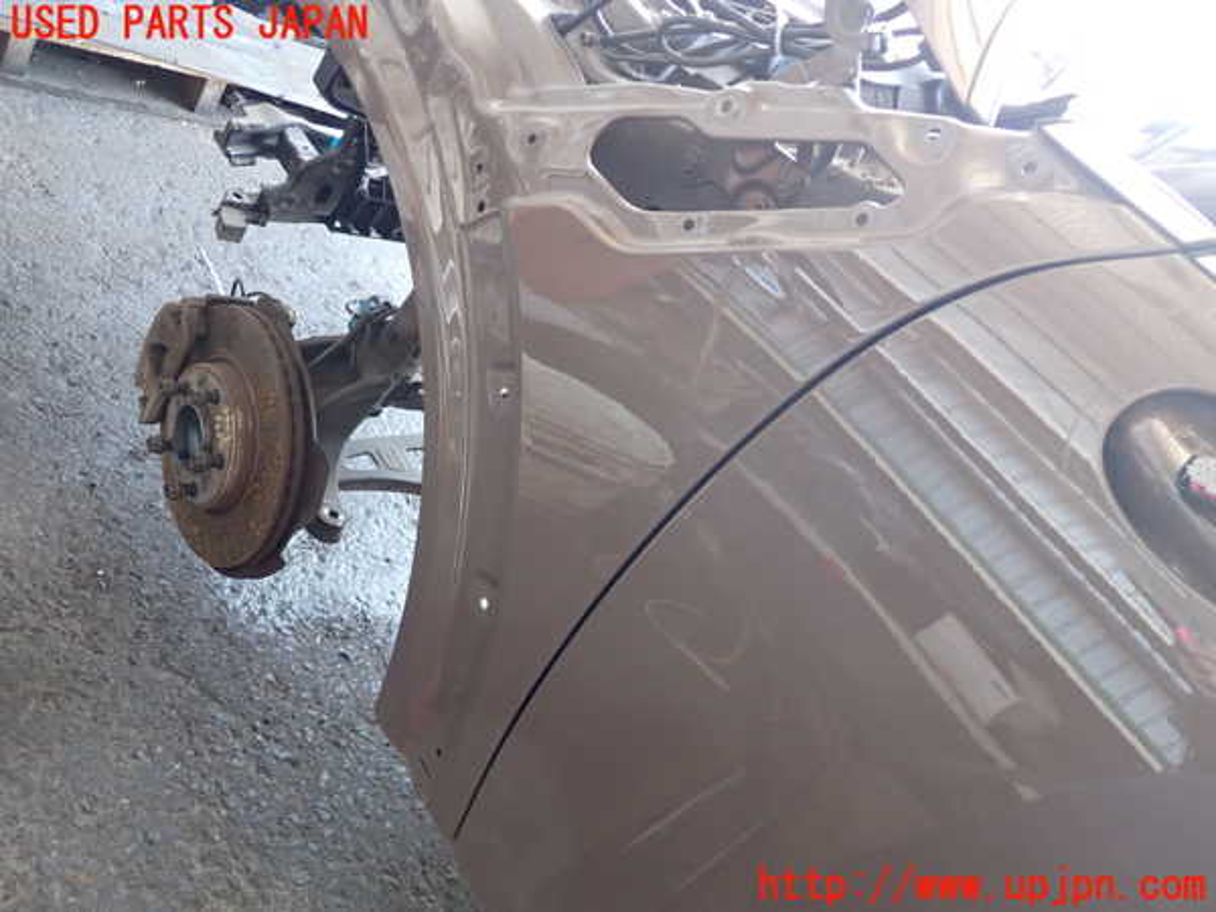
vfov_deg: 46.8
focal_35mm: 30
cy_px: 456
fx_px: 1054
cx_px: 608
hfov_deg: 60.0
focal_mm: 5.4
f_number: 2.3
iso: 320
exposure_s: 1/30
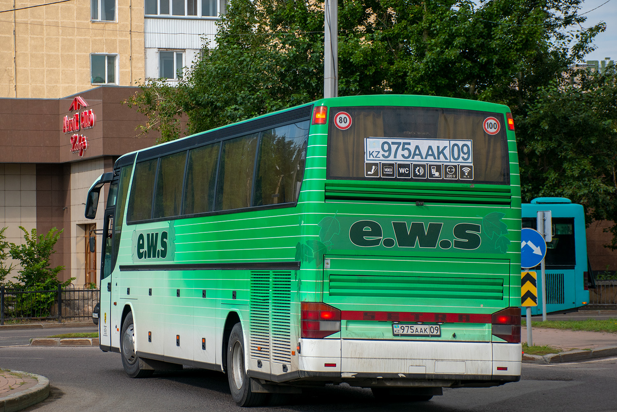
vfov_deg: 15.2
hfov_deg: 22.6
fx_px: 1542
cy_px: 206
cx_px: 308
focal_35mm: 90
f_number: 5
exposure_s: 1/640
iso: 100
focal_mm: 60
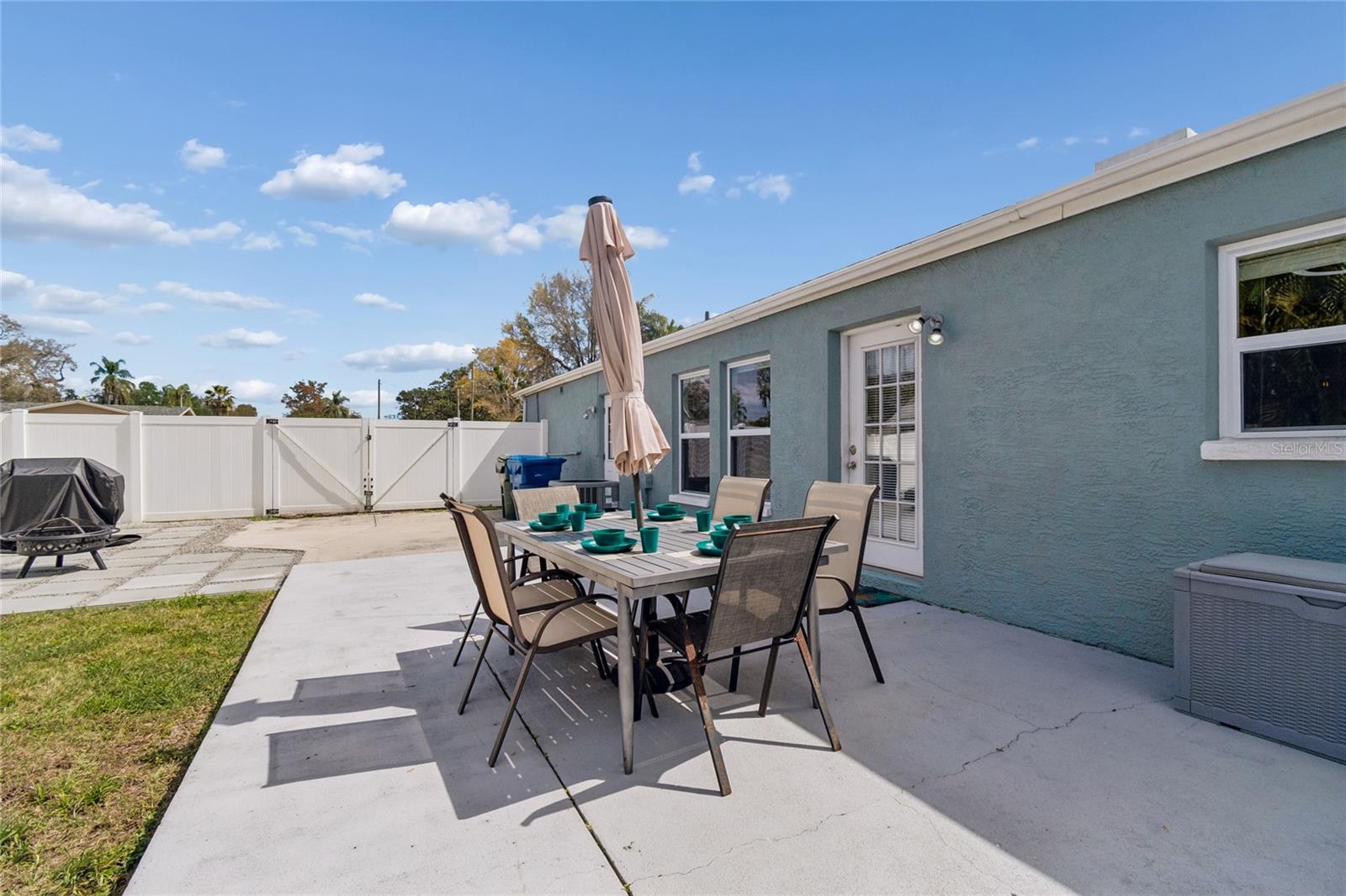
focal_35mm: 15
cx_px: 673
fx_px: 561
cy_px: 448
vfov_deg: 77.3
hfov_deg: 100.4
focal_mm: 10
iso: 100
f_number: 7.1
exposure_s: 1/4000
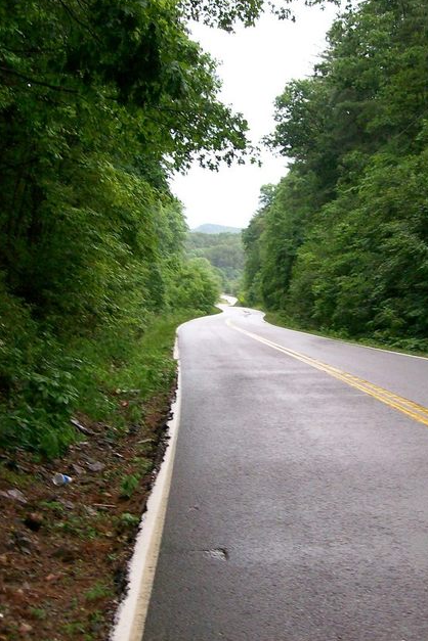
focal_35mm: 51
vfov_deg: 38.9
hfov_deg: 26.4
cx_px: 255
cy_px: 315
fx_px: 909
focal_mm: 6
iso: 140
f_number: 2.7
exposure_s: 1/64
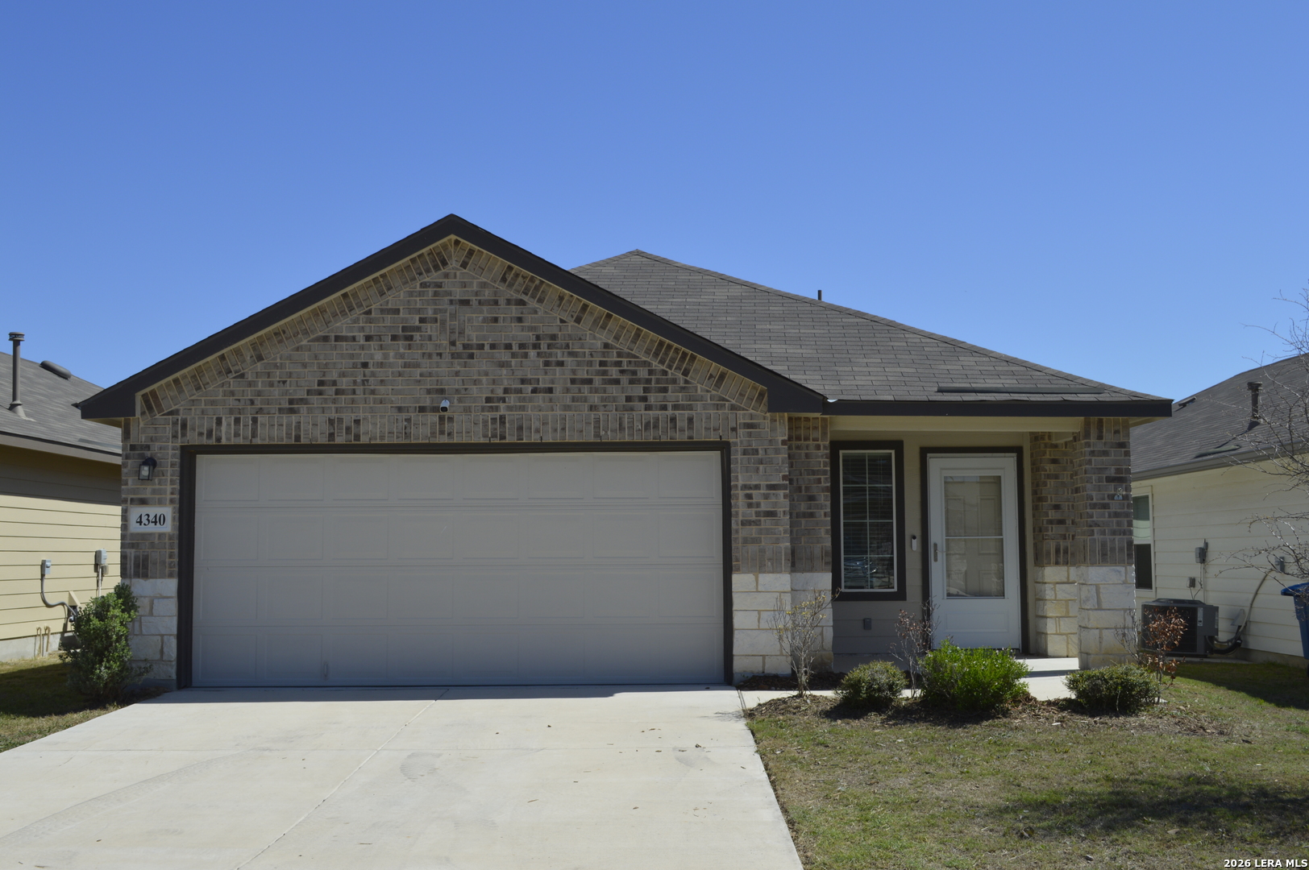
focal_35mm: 39
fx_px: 1417
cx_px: 654
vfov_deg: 34.2
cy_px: 435
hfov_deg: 49.6
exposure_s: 1/320
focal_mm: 26
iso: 100
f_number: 9
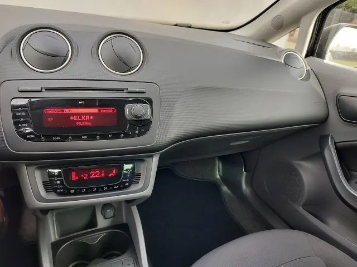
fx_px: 237
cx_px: 178
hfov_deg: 73.9
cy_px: 134
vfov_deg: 58.9
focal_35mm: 23
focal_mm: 5.56
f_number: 1.8
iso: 100
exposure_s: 1/105
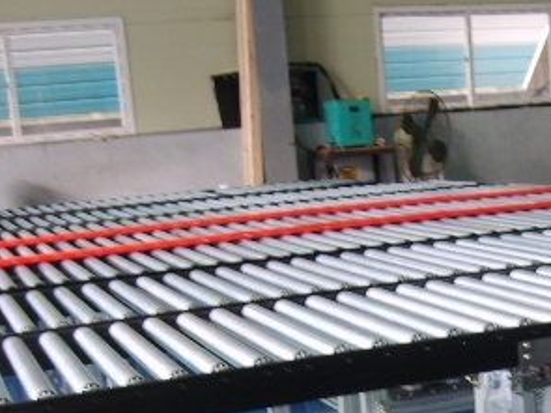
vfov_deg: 18.8
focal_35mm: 76
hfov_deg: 25.0
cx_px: 489
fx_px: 1209
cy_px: 417
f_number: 2.8
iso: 50
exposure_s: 1/10
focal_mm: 5.8
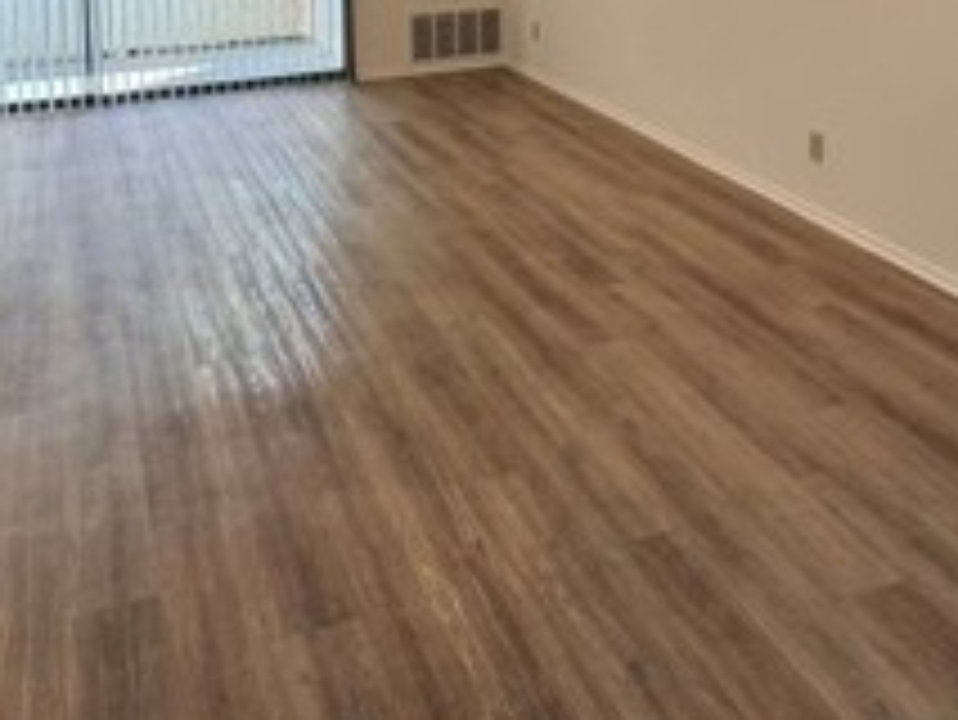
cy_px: -81
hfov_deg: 44.6
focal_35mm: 42
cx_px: 558
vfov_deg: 30.6
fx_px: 1163
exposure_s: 1/120
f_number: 2.2
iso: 80
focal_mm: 2.22
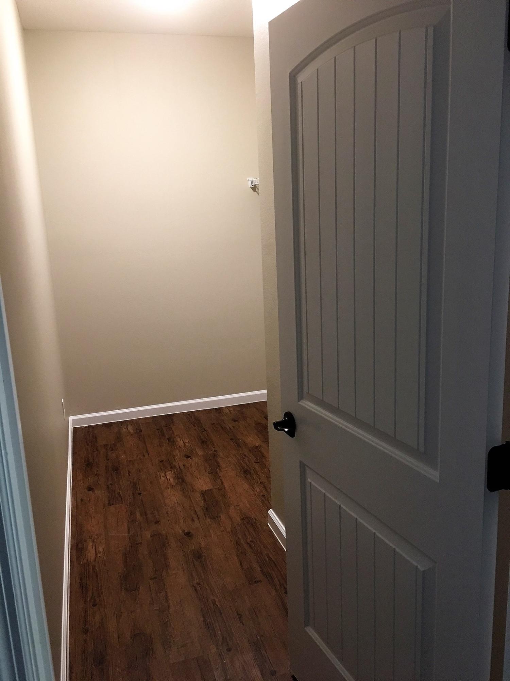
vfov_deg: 61.7
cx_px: 255
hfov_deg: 48.2
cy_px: 340
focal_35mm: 29
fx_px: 570
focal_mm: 4.15
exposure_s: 1/10
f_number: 2.2
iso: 80
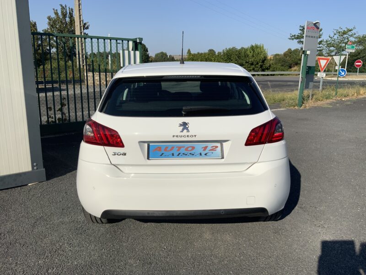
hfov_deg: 61.7
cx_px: 183
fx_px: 307
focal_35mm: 29
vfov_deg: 48.2
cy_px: 138
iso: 20
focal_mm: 3
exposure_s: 1/4785
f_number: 1.8
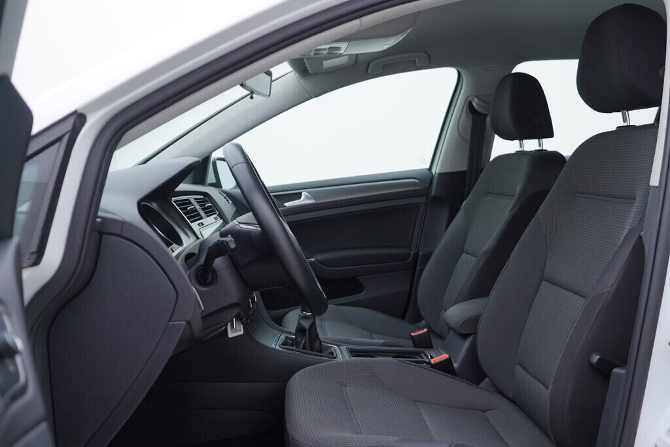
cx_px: 335
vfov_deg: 36.9
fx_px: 670
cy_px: 224
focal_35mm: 36
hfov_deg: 53.1
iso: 125
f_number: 3.2
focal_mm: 24
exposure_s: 1/50
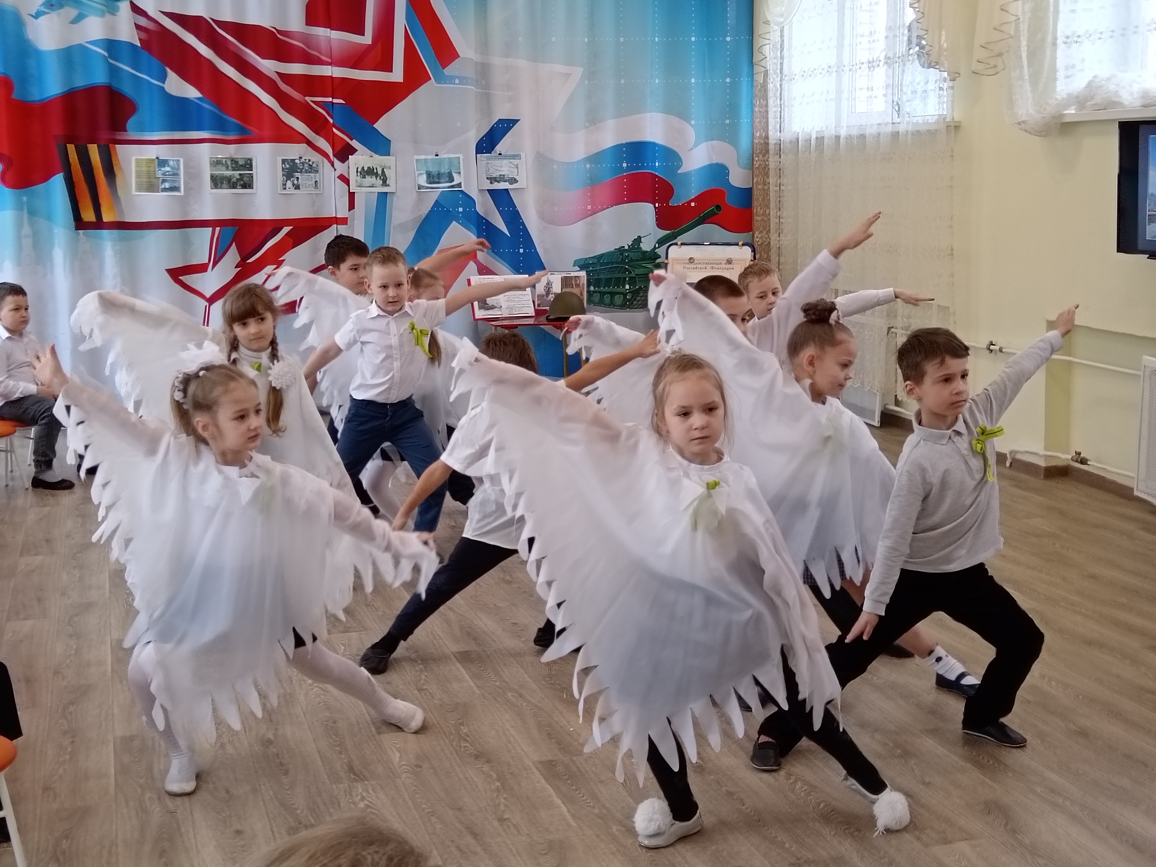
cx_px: 578
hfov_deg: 38.2
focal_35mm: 50
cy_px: 434
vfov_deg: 29.1
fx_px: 1670
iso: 333
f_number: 1.9
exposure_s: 1/50
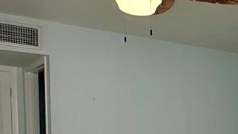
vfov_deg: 15.2
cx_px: 347
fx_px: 480
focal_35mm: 76
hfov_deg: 23.1
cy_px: 170
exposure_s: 1/388
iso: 40
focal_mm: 2.22
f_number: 2.2
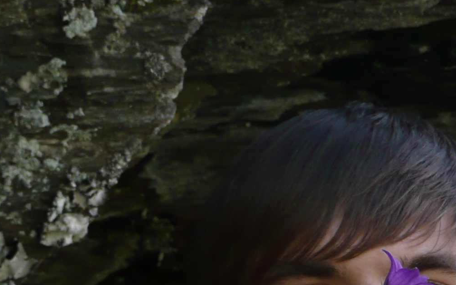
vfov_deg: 2.2
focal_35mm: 608
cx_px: 400
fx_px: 7555
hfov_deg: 3.5
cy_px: 338
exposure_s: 1/80
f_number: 4.8
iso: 100
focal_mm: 31
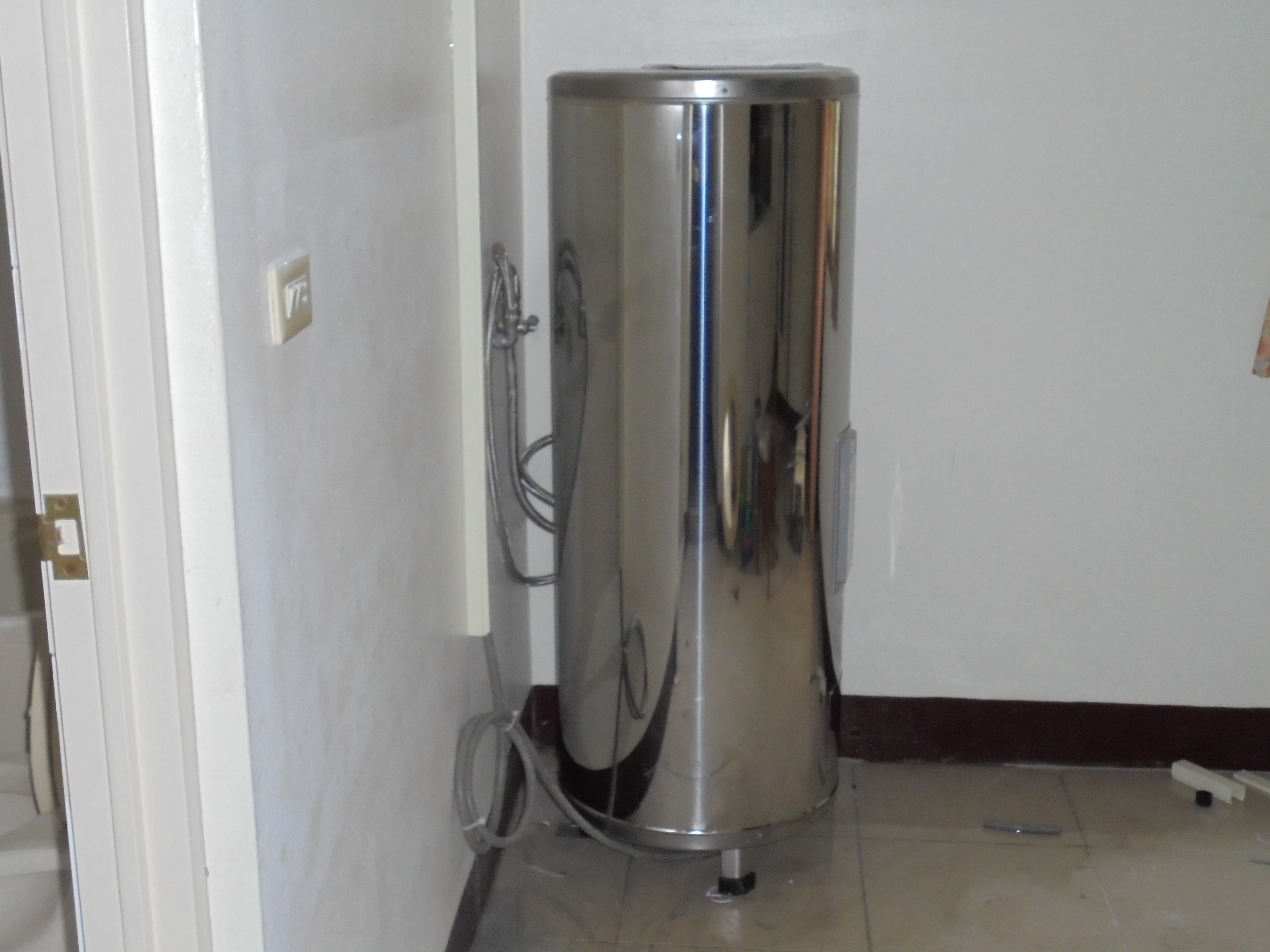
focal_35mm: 43
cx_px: 635
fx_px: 1578
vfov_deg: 33.6
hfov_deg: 43.9
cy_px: 476
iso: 400
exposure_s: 1/50
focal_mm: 7.8
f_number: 4.5
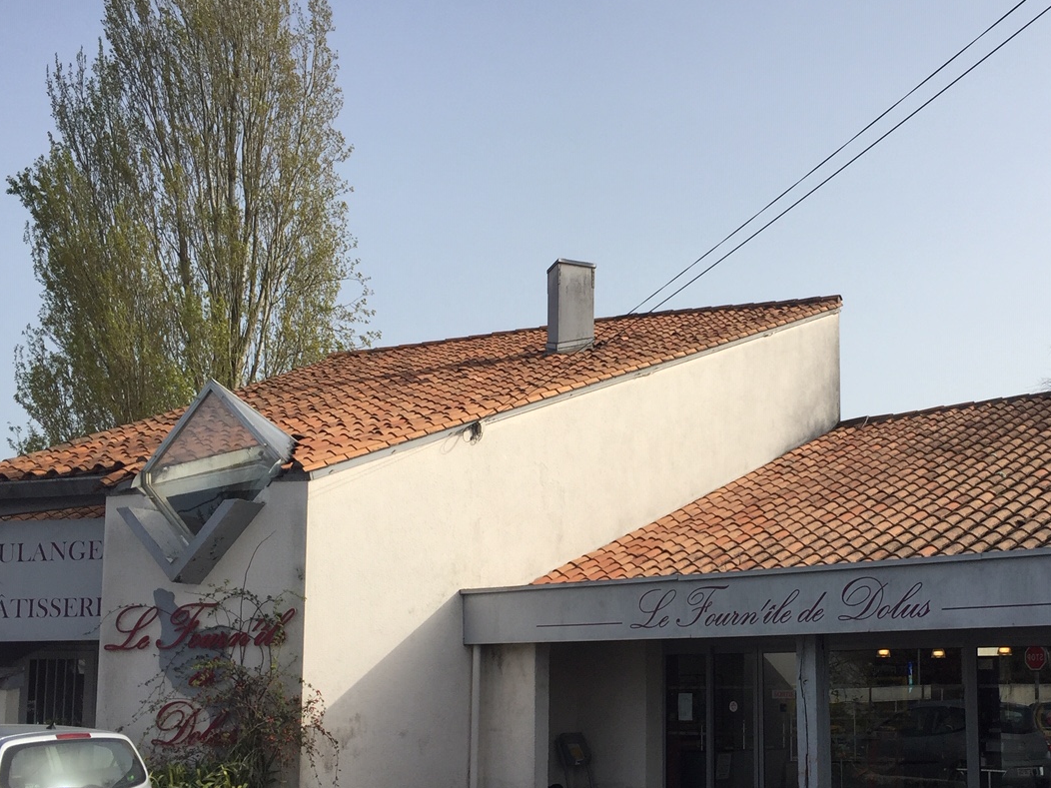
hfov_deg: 41.6
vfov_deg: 31.9
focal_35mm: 45
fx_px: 1366
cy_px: 540
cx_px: 680
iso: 32
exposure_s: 1/1883
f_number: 2.2
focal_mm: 4.15
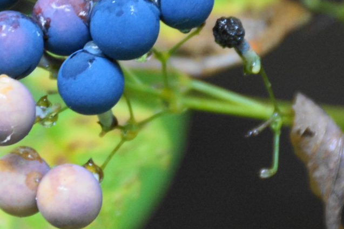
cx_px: 132
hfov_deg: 3.5
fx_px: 5625
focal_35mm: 589
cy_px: 58
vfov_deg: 2.3
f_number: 6.3
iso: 1600
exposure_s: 1/50
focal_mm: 250
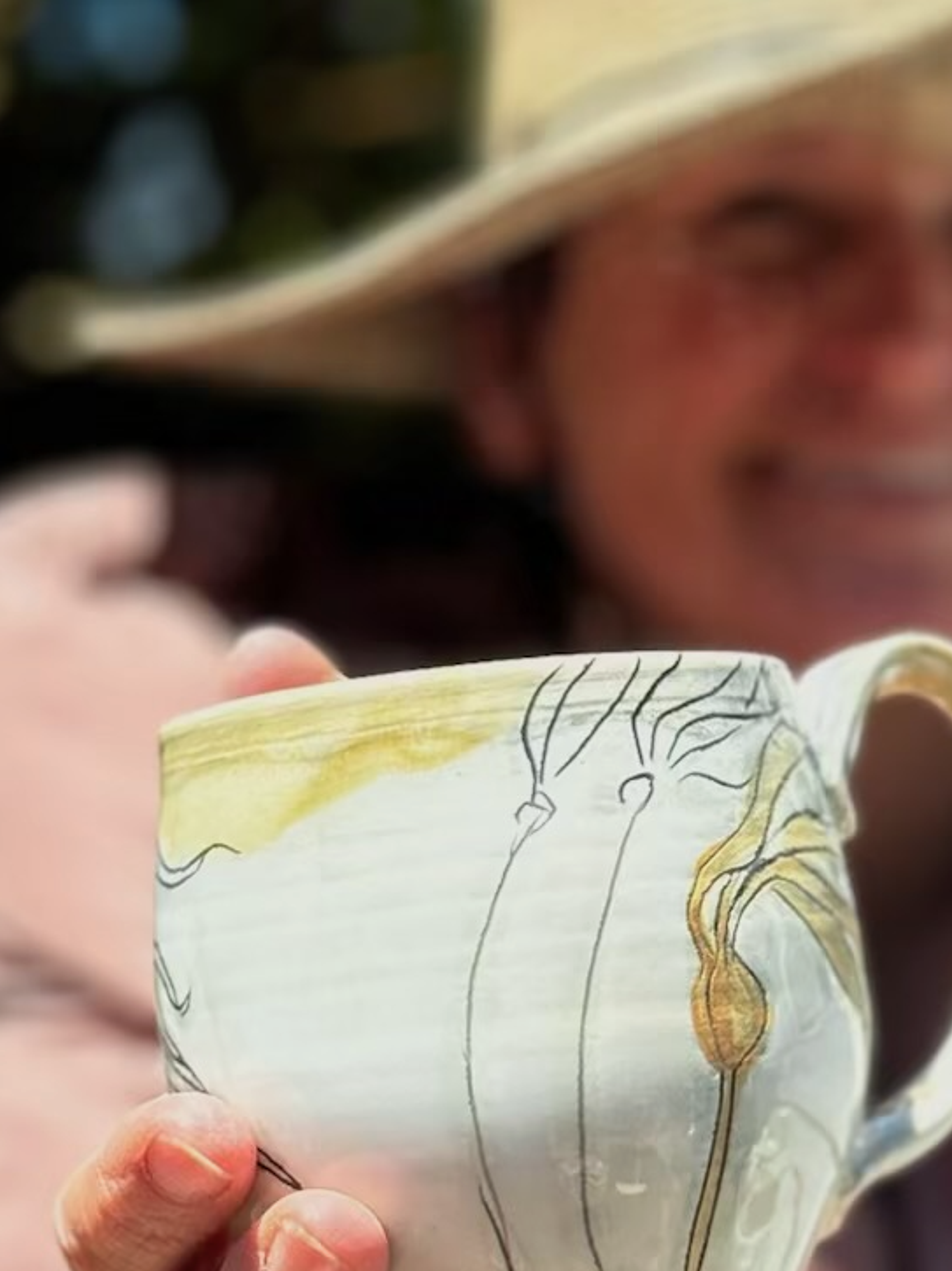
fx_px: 3890
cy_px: 892
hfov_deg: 13.9
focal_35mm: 106
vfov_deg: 18.5
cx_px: 812
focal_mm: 6.76
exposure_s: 1/3425
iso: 64
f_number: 1.78
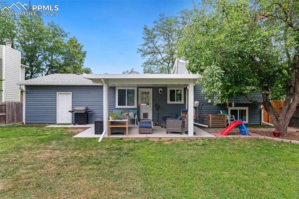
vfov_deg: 70.3
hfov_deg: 93.3
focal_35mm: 17
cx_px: 150
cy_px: 100
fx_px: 141
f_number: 8
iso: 400
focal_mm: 17
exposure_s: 1/80
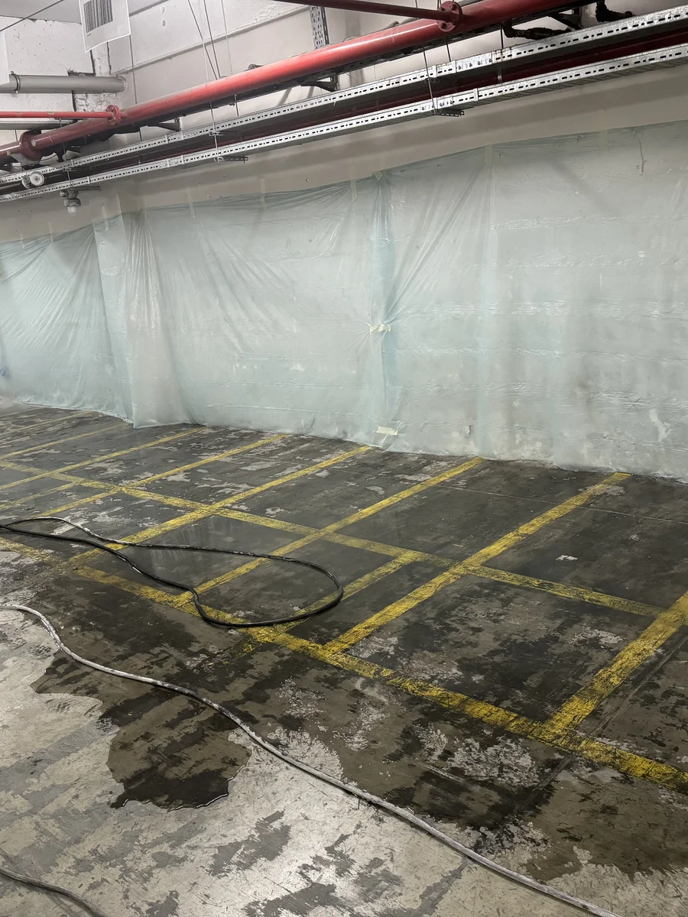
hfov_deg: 56.8
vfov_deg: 71.6
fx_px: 636
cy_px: 458
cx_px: 344
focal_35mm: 24
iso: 400
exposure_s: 1/60
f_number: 1.78
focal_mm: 6.86
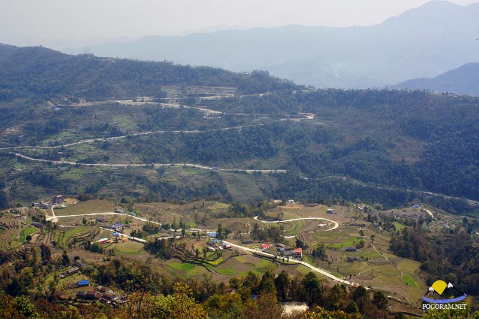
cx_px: 240
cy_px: 160
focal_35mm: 42
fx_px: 558
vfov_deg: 31.8
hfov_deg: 46.4
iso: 100
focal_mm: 28
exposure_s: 1/50
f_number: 9
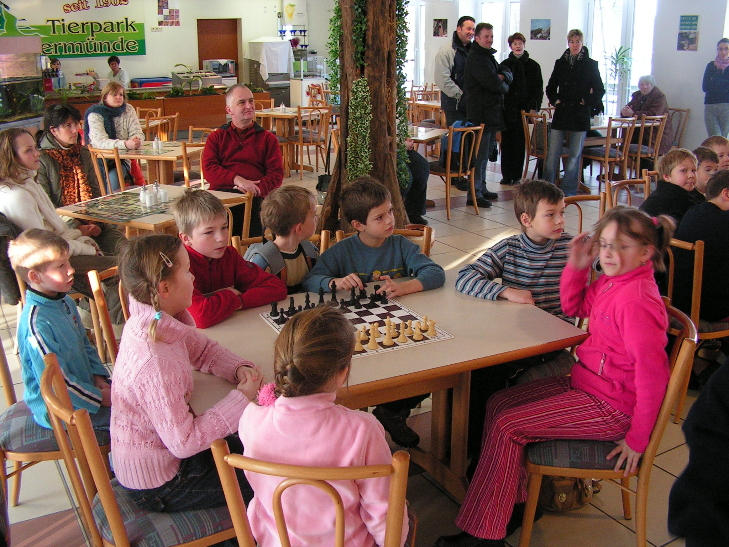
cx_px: 364
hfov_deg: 51.4
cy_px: 274
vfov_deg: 39.7
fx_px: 758
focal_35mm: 36
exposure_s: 1/40
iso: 160
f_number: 3.2
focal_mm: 6
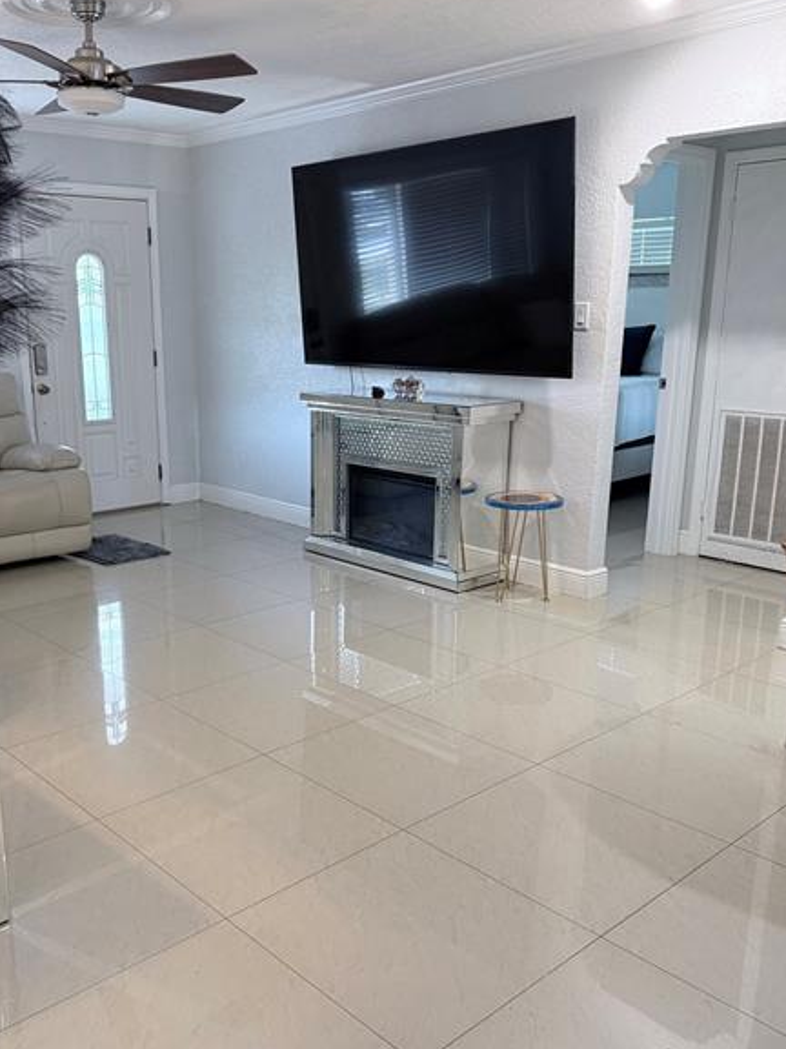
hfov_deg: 43.7
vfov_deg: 56.8
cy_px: 555
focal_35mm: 32
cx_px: 277
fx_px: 969
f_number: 1.78
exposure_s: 1/60
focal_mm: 6.76
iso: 250
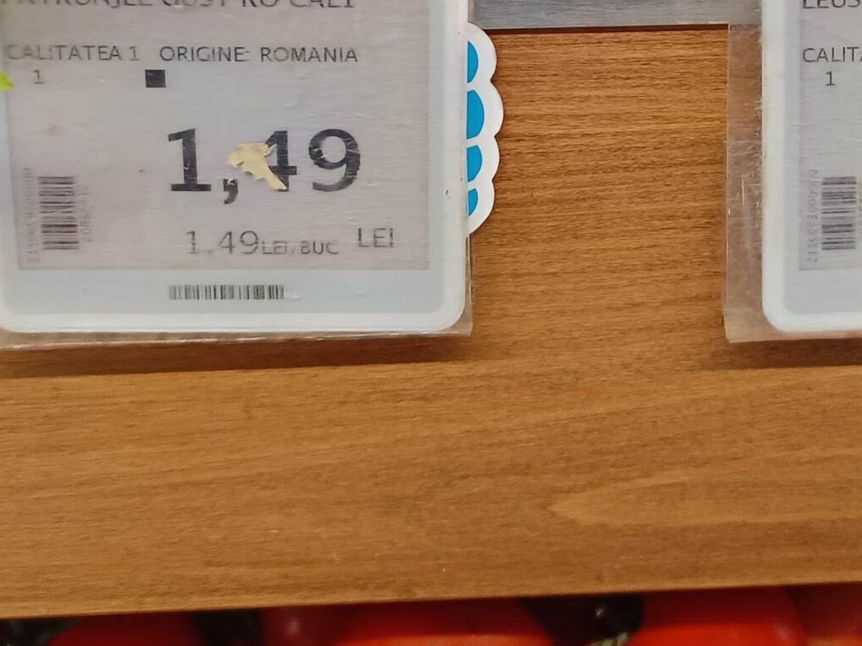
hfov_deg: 31.4
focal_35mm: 60
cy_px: -156
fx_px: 1494
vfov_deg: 22.3
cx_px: 675
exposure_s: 1/50
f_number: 1.7
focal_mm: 5.31
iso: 516
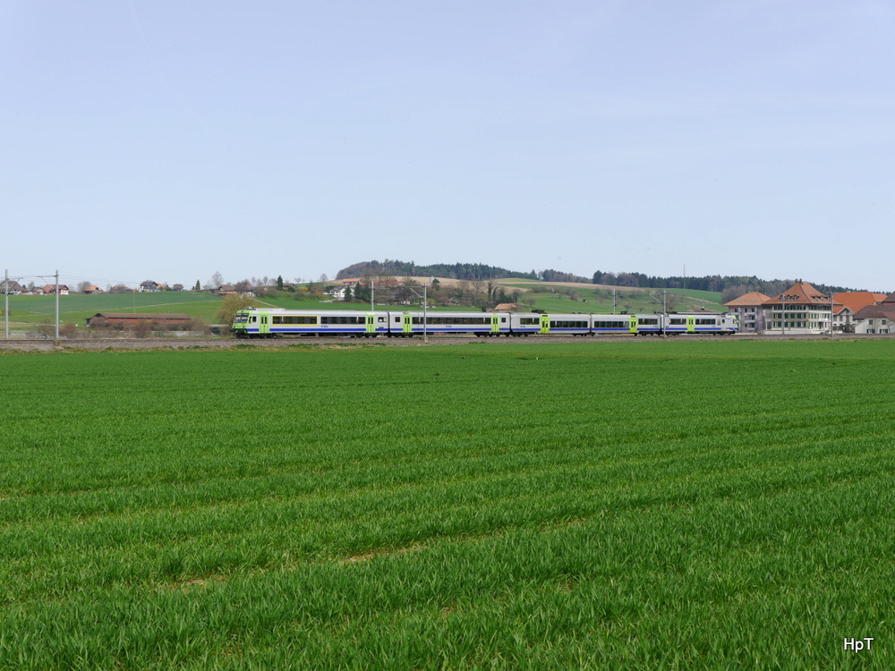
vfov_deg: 26.1
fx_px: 1448
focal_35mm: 56
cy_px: 336
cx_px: 448
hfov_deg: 34.3
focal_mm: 28
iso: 160
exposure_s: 1/250
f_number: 8
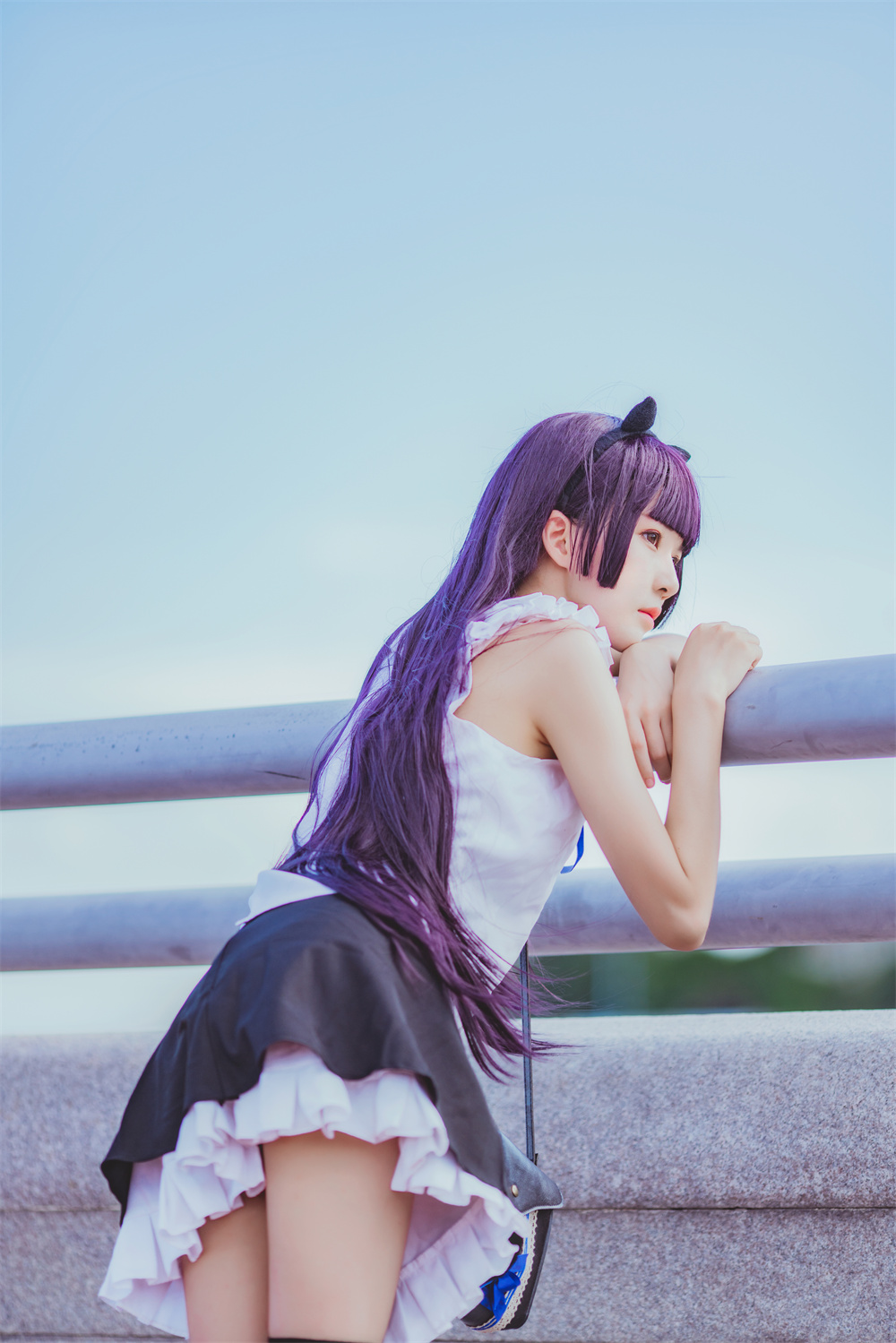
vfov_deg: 15.2
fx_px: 5037
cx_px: 448
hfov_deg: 10.2
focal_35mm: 135
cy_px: 672
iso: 160
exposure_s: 1/1250
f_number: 2
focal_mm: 135
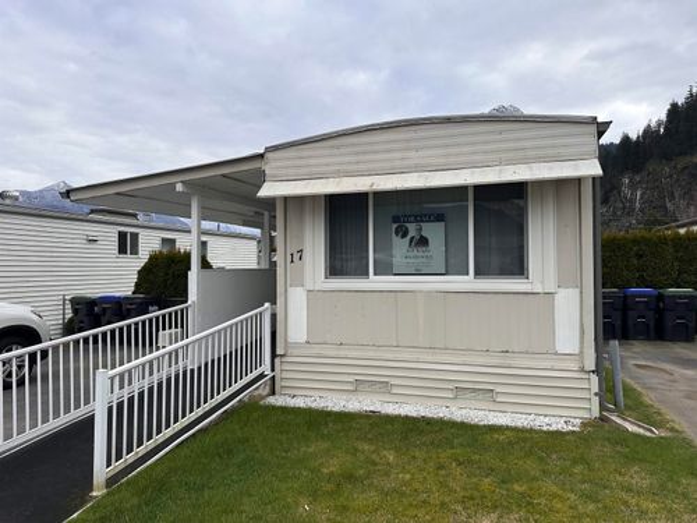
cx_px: 348
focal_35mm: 24
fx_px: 483
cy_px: 262
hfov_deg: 71.6
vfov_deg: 56.8
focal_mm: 6.86
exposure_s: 1/2110
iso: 80
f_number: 1.78
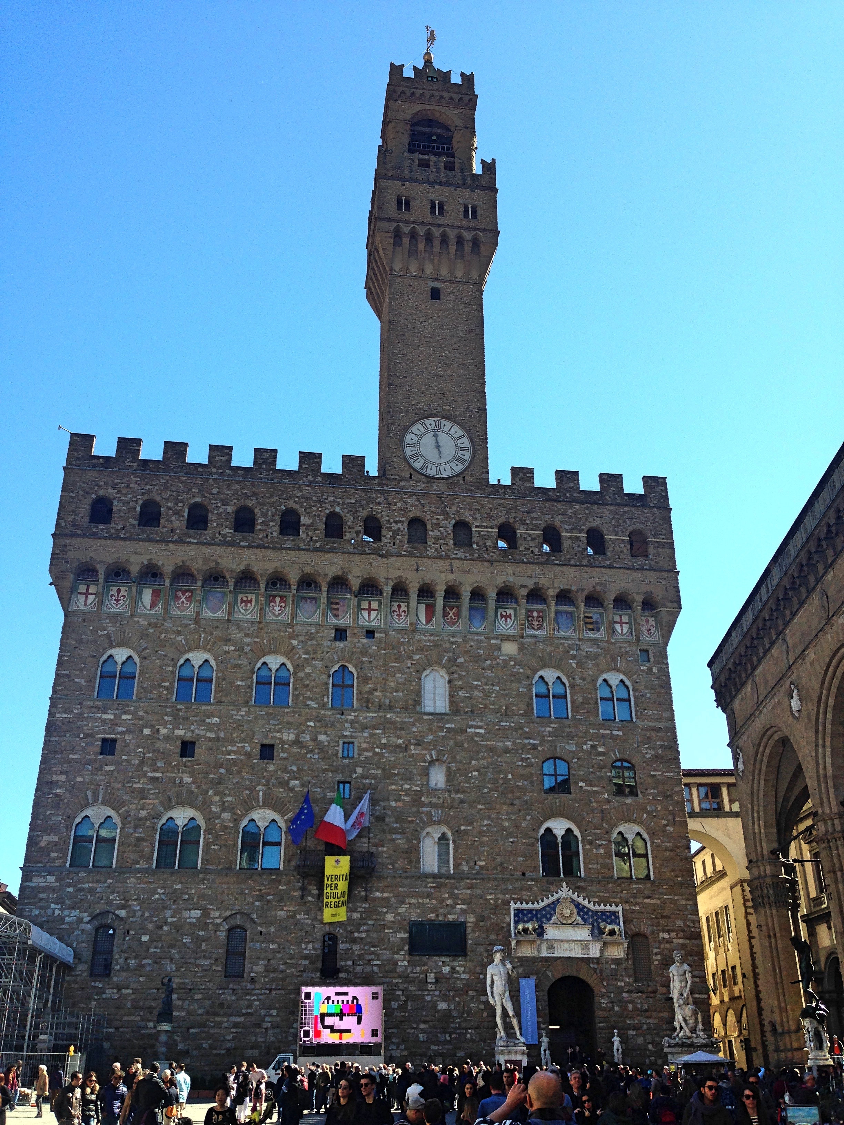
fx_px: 1073
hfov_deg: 42.9
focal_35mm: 33
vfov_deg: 55.4
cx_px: 422
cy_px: 562
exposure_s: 1/609
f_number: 2.4
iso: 50
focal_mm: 4.12
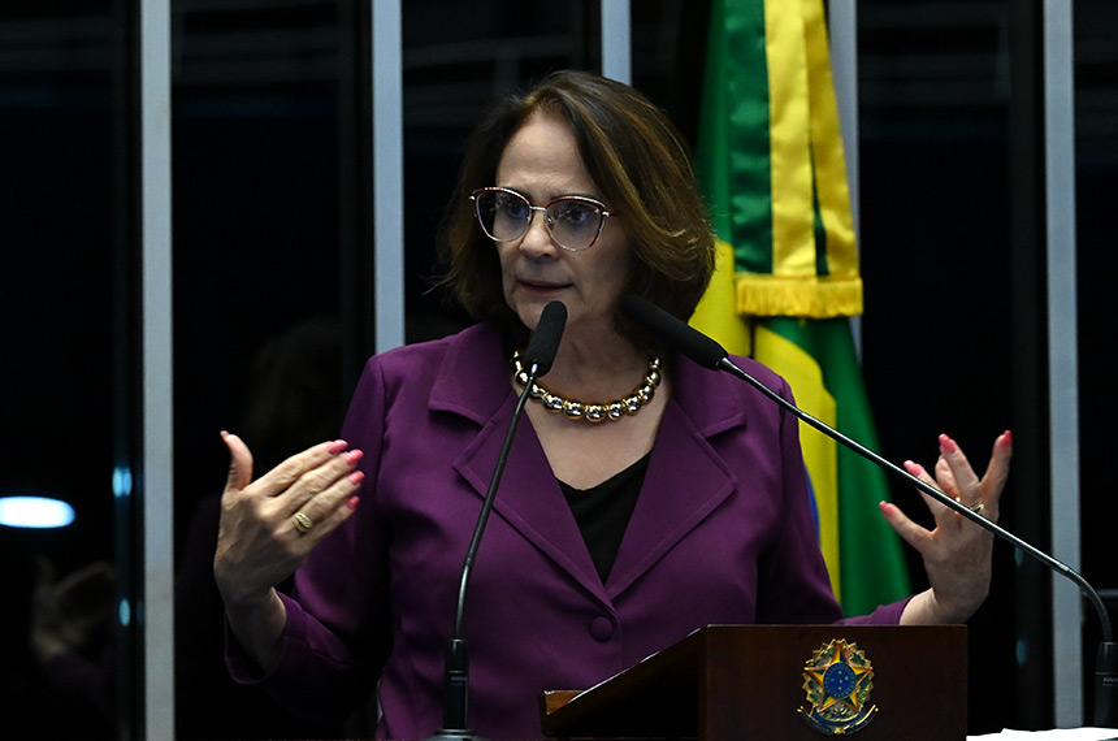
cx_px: 559
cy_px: 370
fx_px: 6262
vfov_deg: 6.8
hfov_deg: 10.2
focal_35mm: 202
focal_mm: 135
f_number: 5
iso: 5000
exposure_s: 1/160
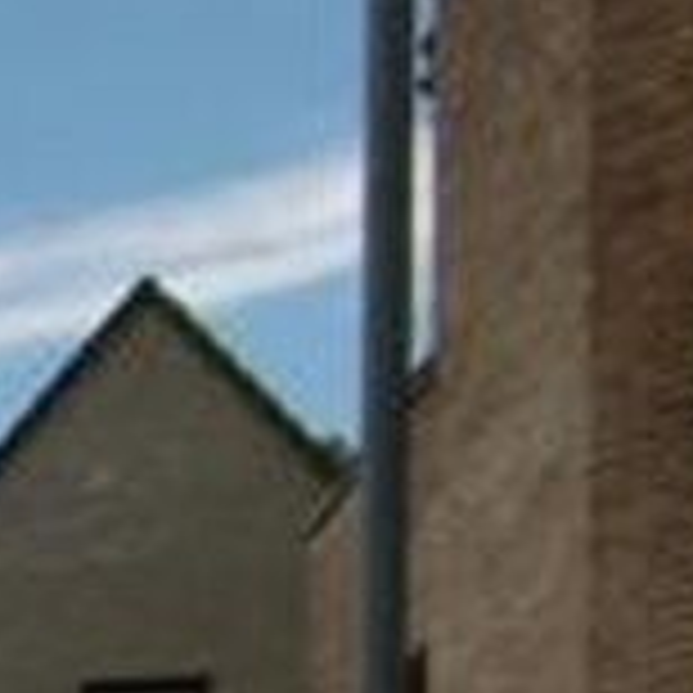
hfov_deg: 10.1
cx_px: -1188
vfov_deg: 10.7
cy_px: 1634
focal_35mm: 141
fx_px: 3194
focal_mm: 4.3
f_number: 7.8
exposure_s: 1/200
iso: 100
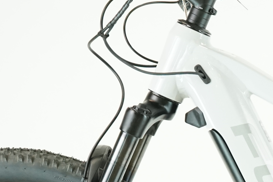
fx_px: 1751
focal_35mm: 231
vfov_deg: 5.9
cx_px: 362
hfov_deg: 8.8
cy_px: 239
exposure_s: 1/200
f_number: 5.6
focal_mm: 55
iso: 2500
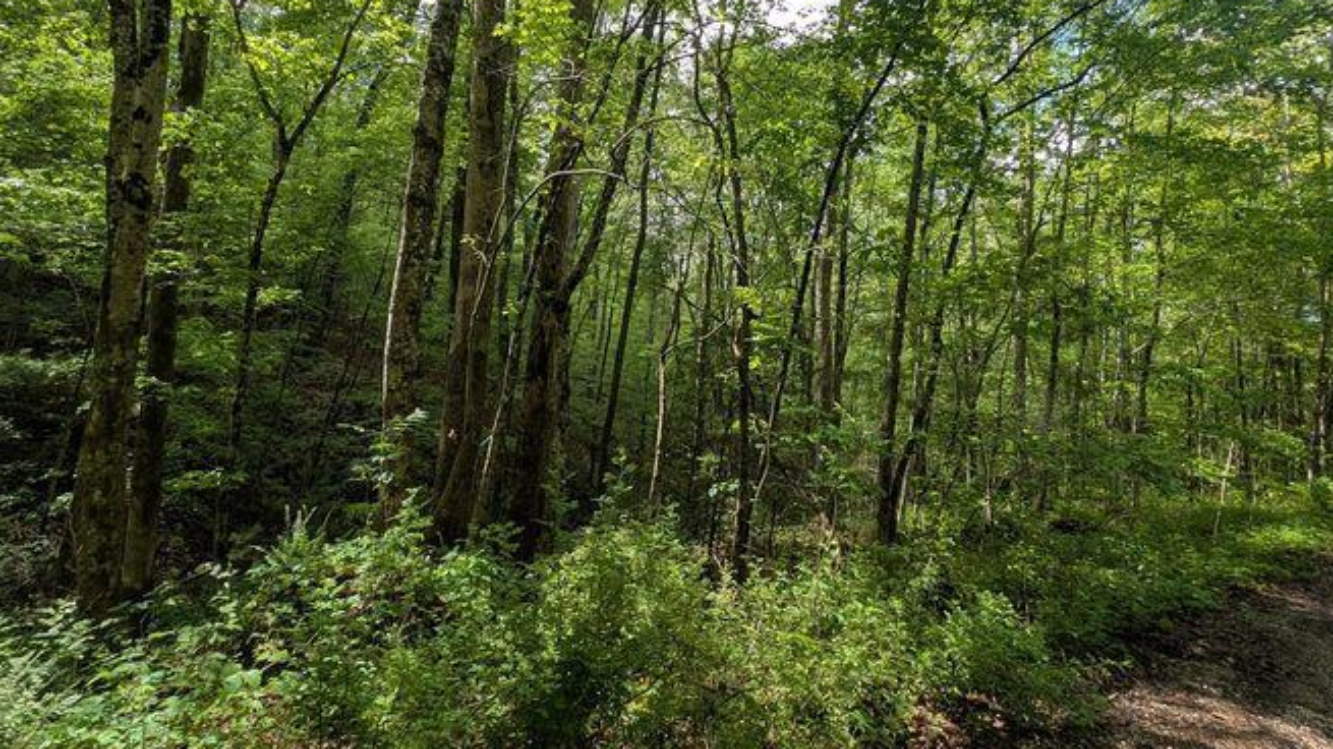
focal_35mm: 17
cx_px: 659
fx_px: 601
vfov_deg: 62.6
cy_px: 263
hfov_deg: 95.9
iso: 44
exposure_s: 1/326
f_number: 1.95
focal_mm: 2.23
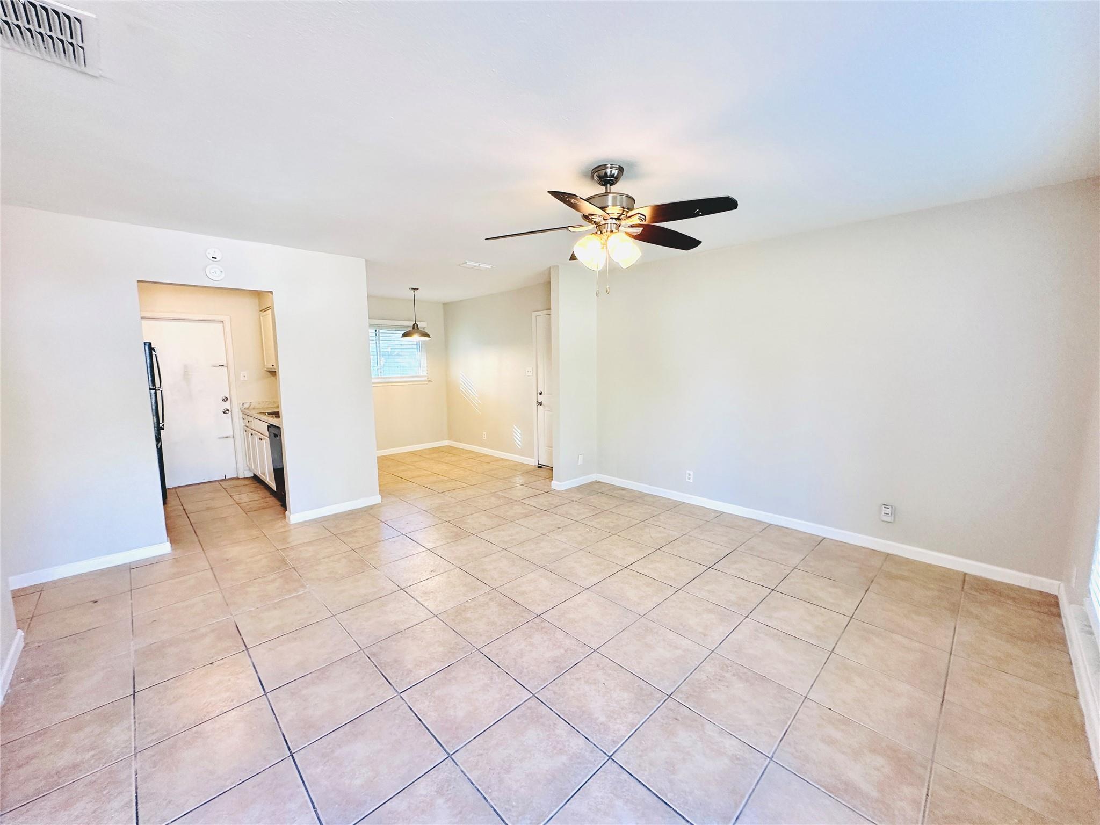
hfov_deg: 102.1
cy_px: 412
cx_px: 550
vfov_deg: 85.7
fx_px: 445
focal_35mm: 14
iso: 250
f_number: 2.2
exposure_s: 1/120
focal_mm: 2.22
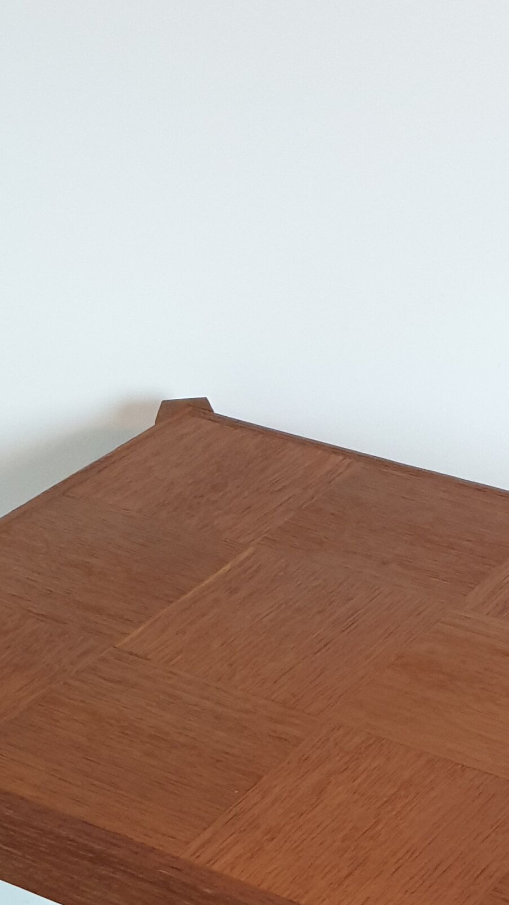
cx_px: 284
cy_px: 954
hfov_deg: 17.0
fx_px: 1704
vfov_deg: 27.6
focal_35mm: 71
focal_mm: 4.3
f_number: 1.5
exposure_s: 1/33
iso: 320
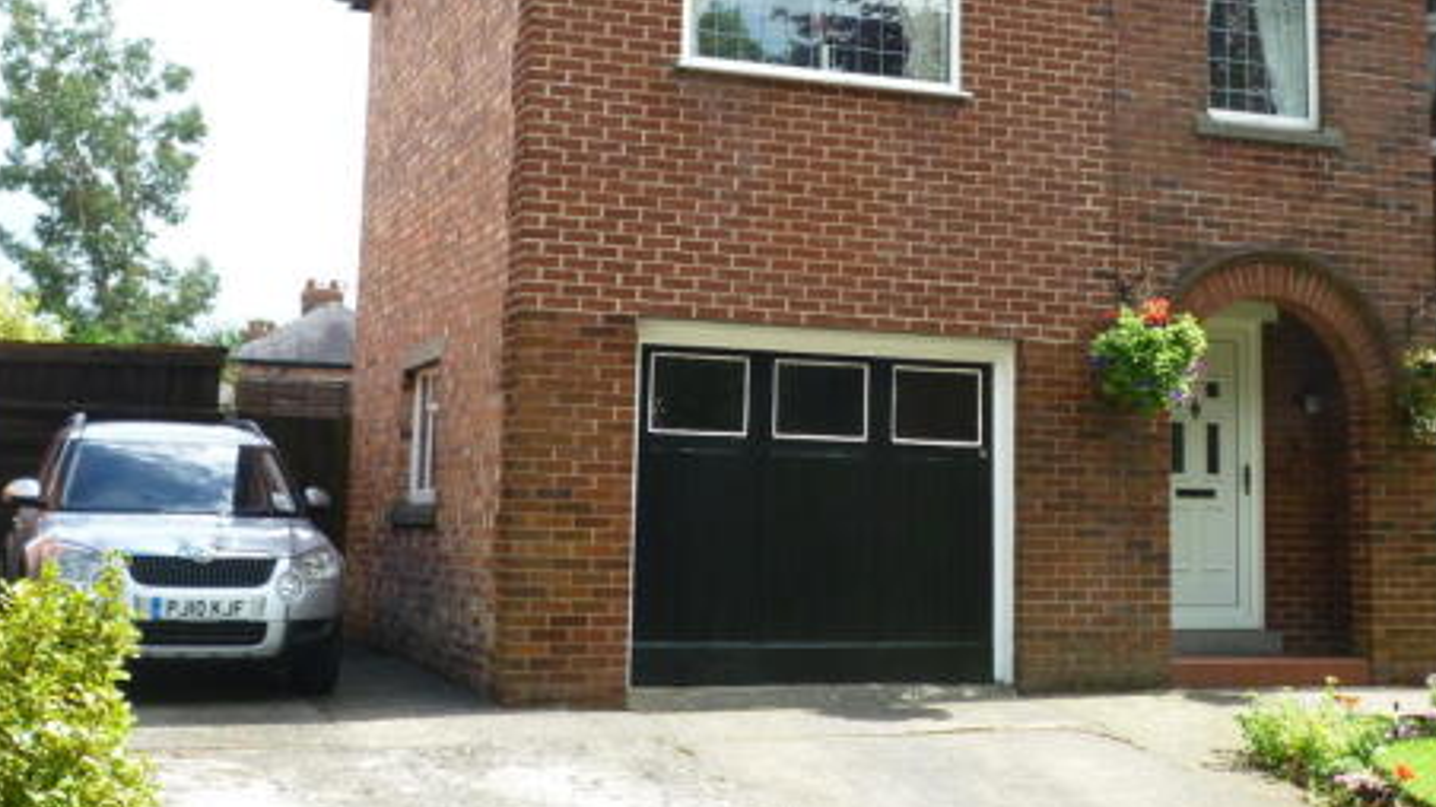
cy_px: 224
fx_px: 1980
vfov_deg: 22.9
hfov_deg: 39.8
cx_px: 837
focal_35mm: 52
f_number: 4
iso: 80
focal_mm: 6.5
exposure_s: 1/200
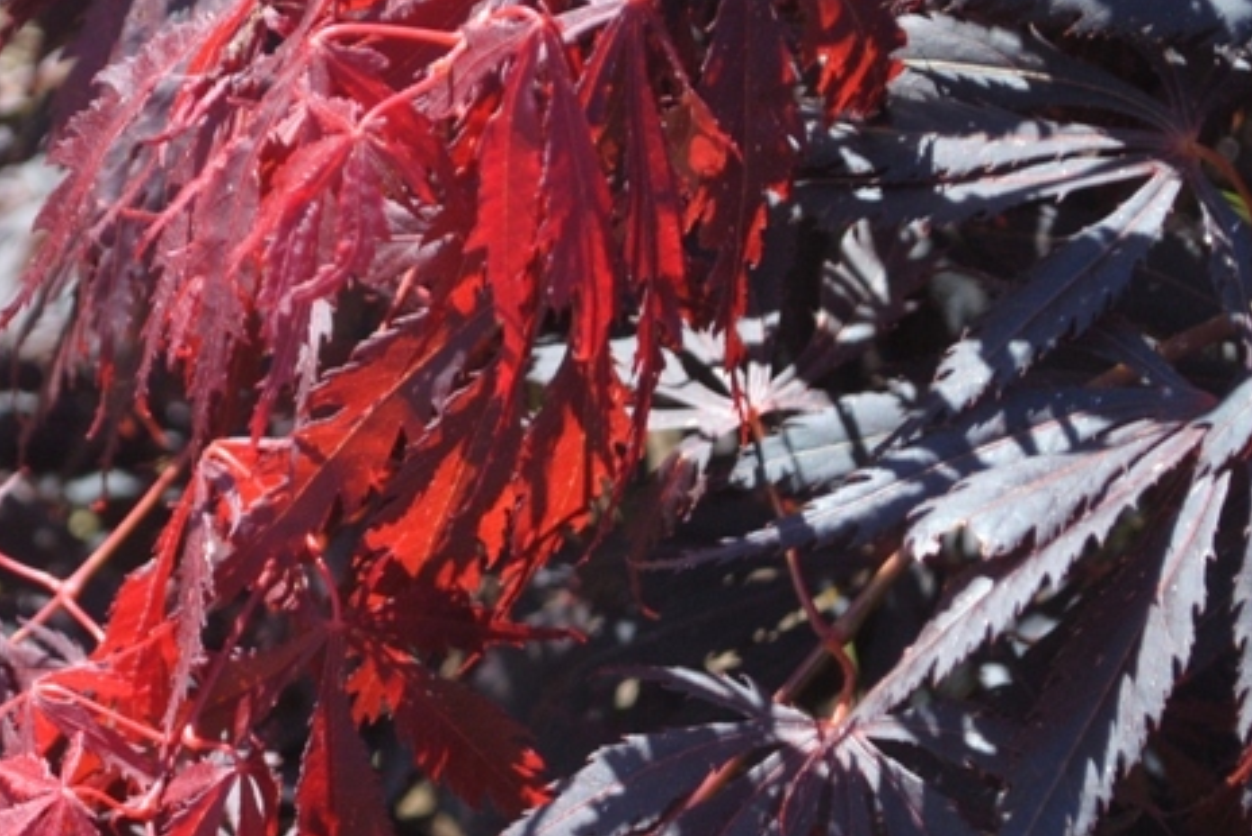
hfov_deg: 11.3
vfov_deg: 7.6
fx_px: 6337
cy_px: 406
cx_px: 316
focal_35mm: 182
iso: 400
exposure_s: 1/125
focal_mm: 55
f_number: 5.6
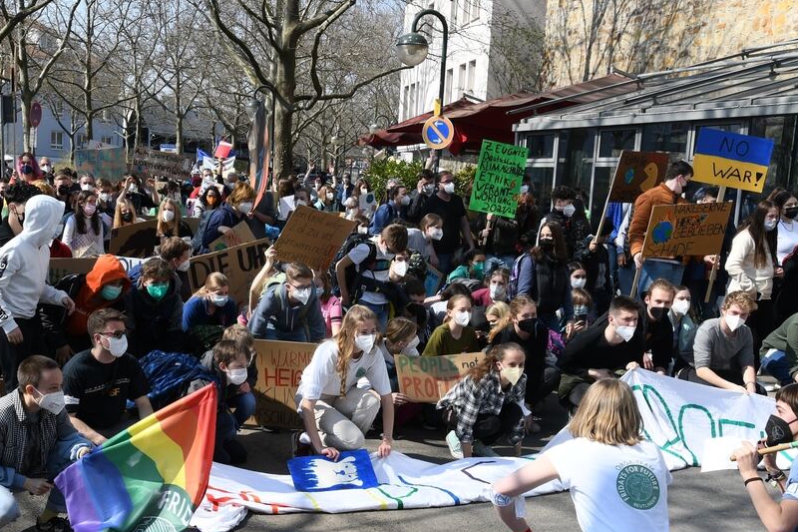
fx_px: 997
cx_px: 270
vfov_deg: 29.5
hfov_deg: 43.1
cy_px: 381
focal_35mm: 45
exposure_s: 1/320
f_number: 8
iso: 200
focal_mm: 20
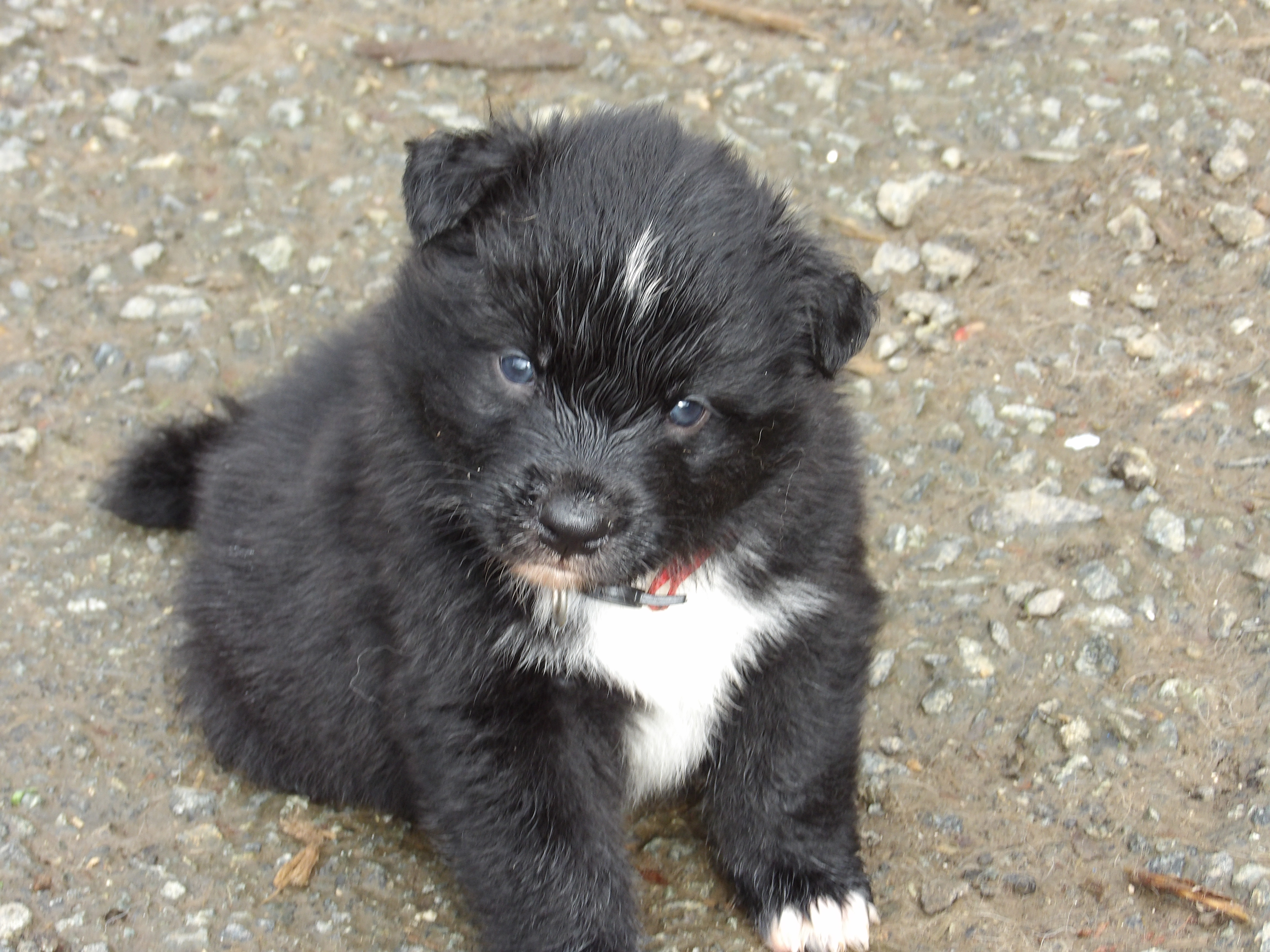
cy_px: 476
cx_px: 635
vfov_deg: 6.7
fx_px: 8145
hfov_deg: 8.9
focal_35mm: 222
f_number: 4.5
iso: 147
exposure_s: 1/100
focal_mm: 39.8
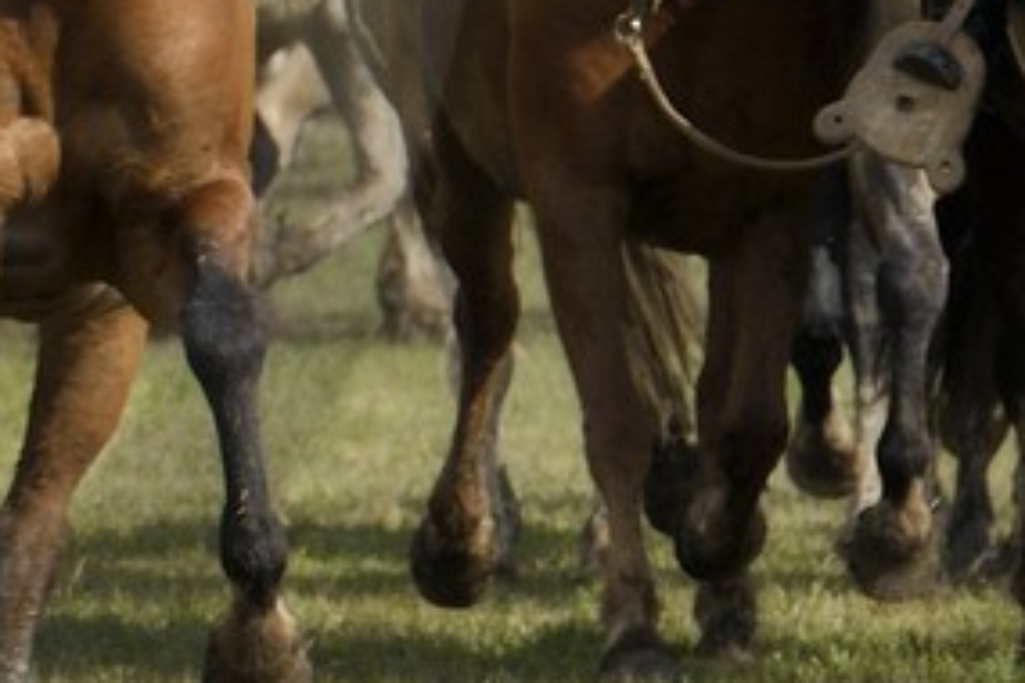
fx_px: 31943
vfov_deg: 1.2
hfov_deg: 1.8
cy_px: -320
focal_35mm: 1122
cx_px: -989
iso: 400
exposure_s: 1/800
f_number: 9
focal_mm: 200
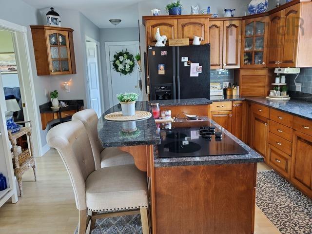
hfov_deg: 67.3
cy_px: 117
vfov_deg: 53.1
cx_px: 156
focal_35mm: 26
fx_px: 234
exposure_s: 1/40
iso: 250
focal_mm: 4.3
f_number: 1.5
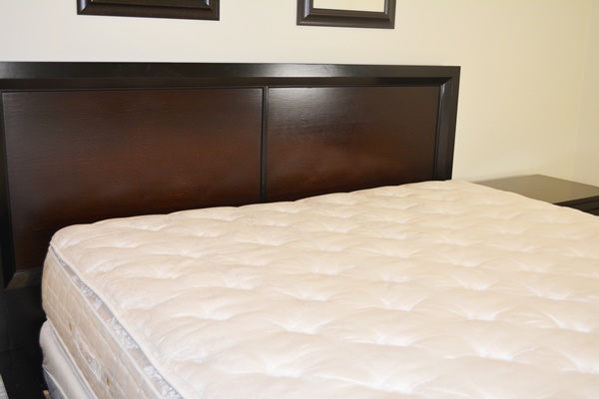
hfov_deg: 49.6
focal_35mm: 39
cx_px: 300
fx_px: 649
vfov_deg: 34.2
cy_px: 200
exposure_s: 1/100
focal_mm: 26
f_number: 4.2
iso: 400
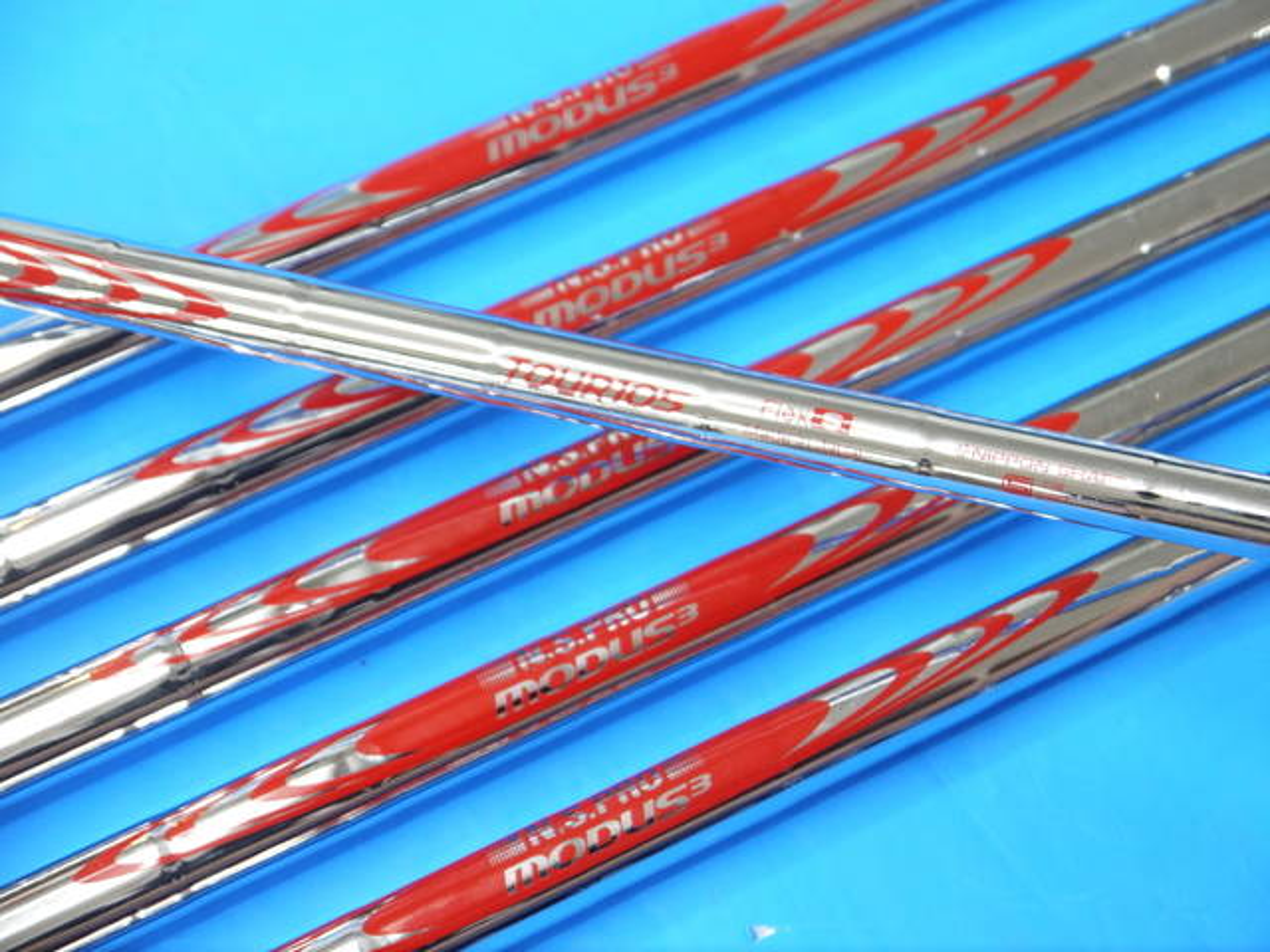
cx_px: 635
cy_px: 476
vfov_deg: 17.6
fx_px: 3082
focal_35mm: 84
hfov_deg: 23.3
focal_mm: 42
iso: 800
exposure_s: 1/80
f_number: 5.6
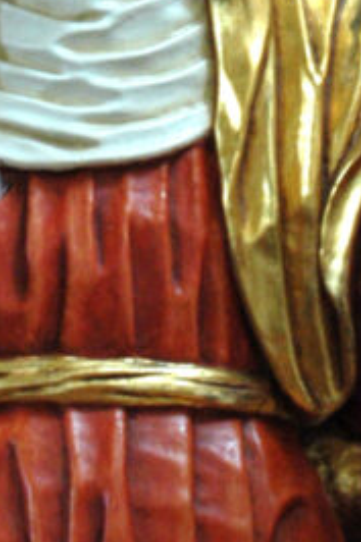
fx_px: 12790
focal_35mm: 849
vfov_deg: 2.4
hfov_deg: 1.6
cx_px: 106
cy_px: -335
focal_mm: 125
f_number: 3.3
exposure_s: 1/45
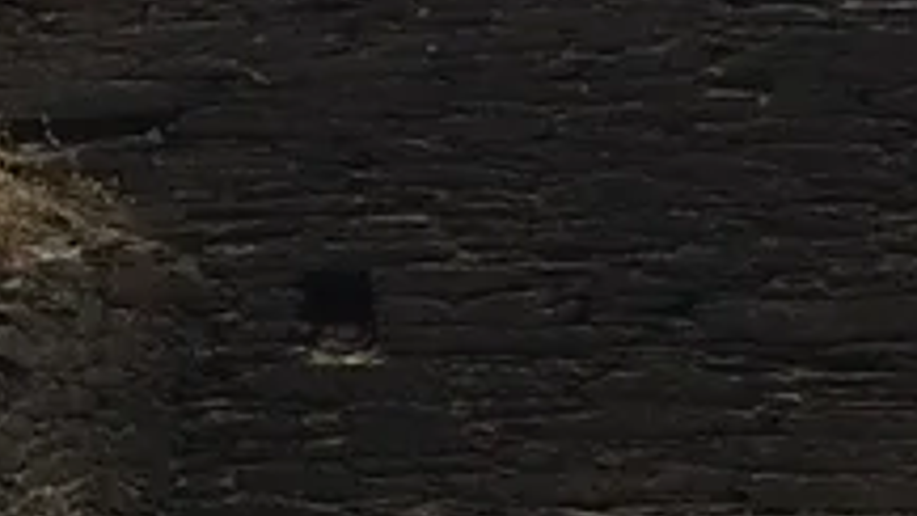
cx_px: -473
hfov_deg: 9.0
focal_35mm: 233
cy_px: 17
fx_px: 5665
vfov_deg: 5.2
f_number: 2.2
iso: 32
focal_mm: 4.15
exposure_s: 1/570
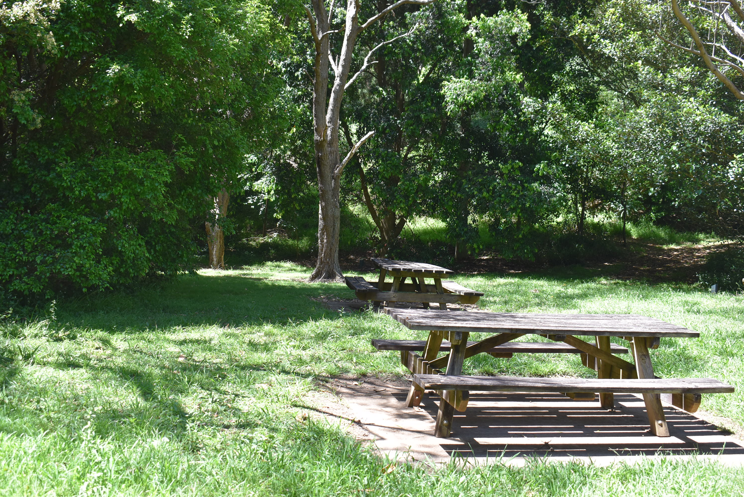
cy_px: 248
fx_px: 838
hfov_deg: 47.9
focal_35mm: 40
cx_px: 372
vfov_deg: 33.1
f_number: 5
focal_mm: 27
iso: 400
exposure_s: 1/250
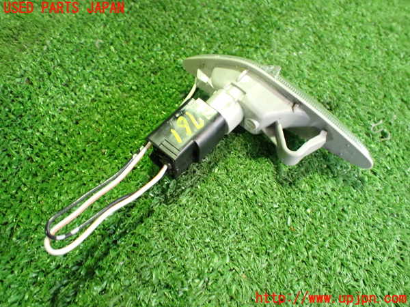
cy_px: 154
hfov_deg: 60.0
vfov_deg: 46.8
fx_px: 355
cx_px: 205
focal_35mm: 30
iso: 800
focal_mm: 5.4
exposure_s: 1/40
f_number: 2.3
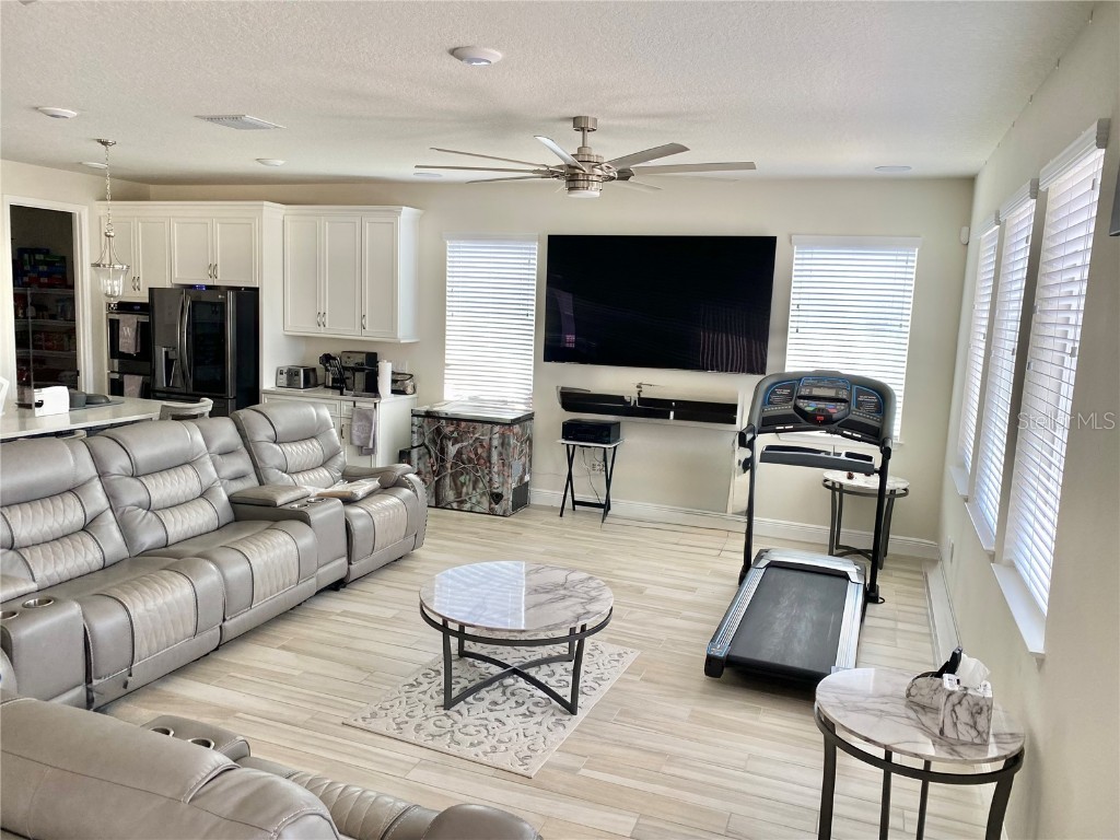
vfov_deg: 53.1
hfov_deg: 67.3
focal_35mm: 26
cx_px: 560
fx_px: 841
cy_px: 420
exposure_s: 1/121
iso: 100
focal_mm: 4.25
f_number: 1.8
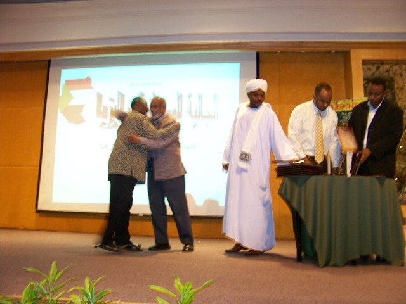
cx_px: 203
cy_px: 152
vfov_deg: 42.9
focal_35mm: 33
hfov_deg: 55.4
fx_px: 387
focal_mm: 5.85
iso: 200
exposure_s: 1/8
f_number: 2.8
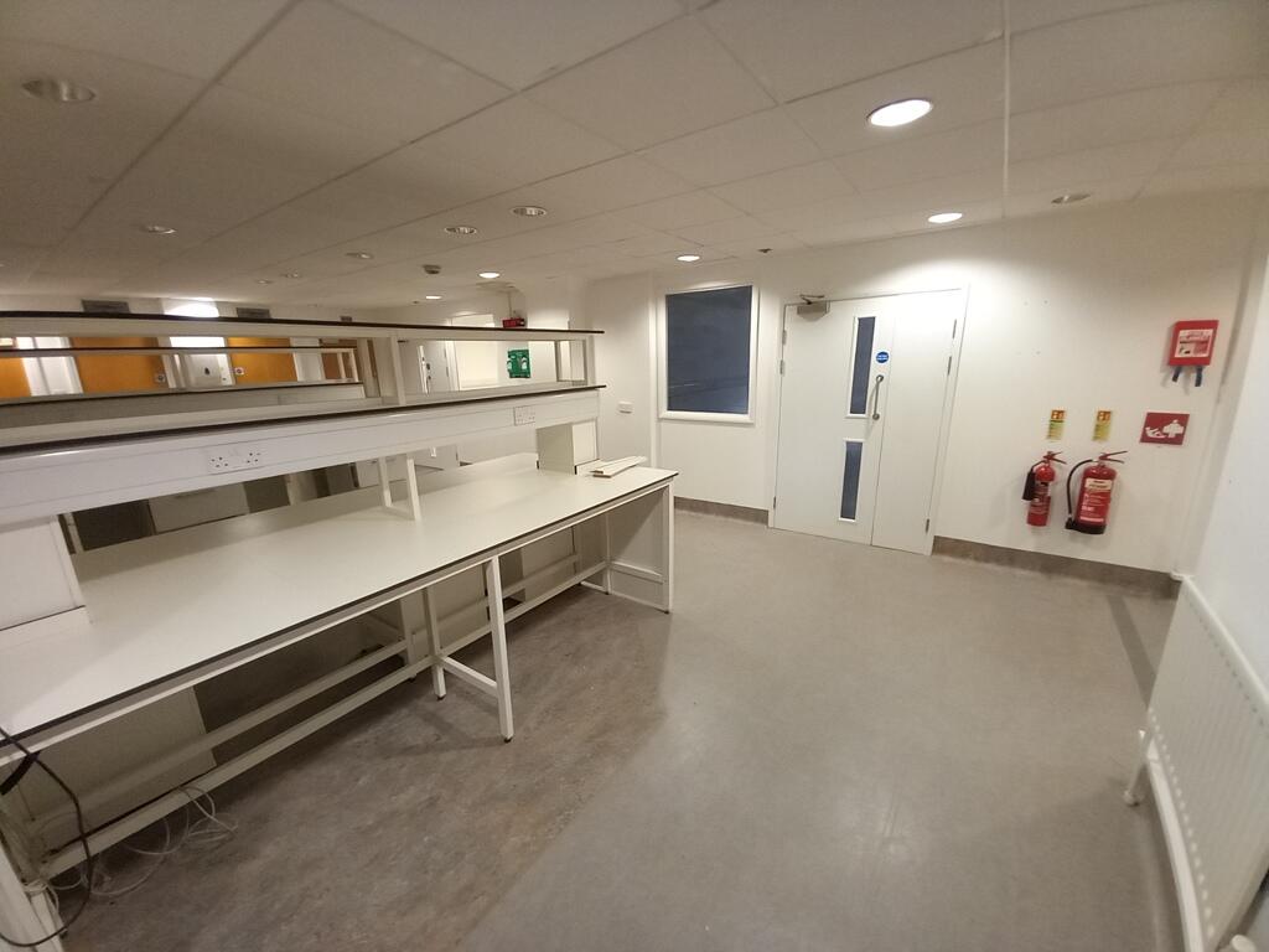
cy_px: 476
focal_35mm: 13
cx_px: 634
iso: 250
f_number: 2.2
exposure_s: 1/33.3
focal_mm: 1.13
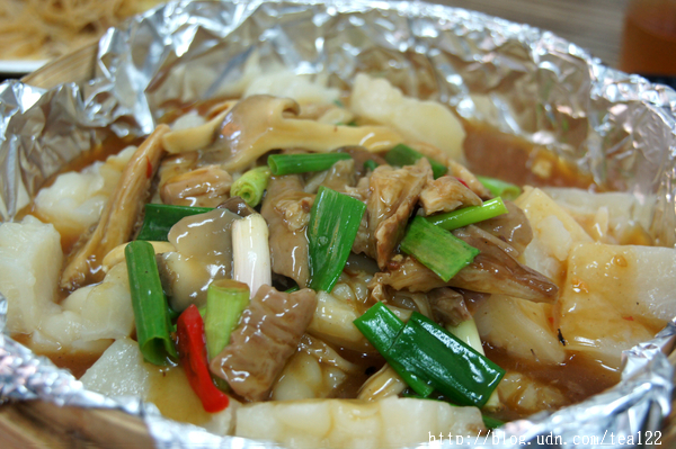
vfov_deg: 23.1
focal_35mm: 58
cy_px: 224
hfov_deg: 34.2
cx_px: 338
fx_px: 1098
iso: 640
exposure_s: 1/60
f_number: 5
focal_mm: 39
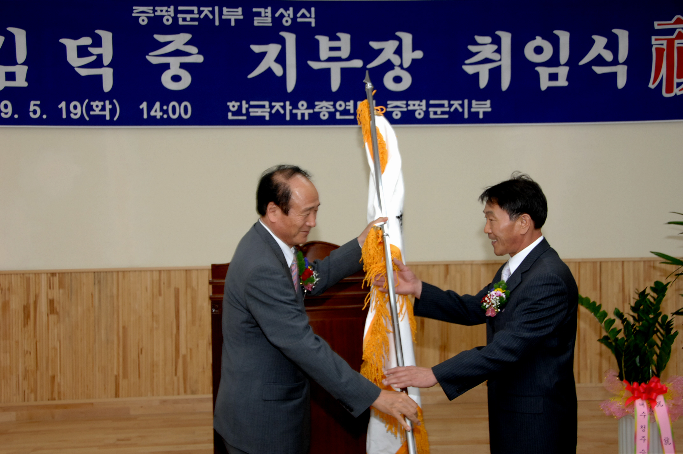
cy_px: 227
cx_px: 342
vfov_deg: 28.0
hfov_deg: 41.2
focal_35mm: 48
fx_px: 910
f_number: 5.6
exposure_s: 1/60
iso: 400
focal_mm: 32
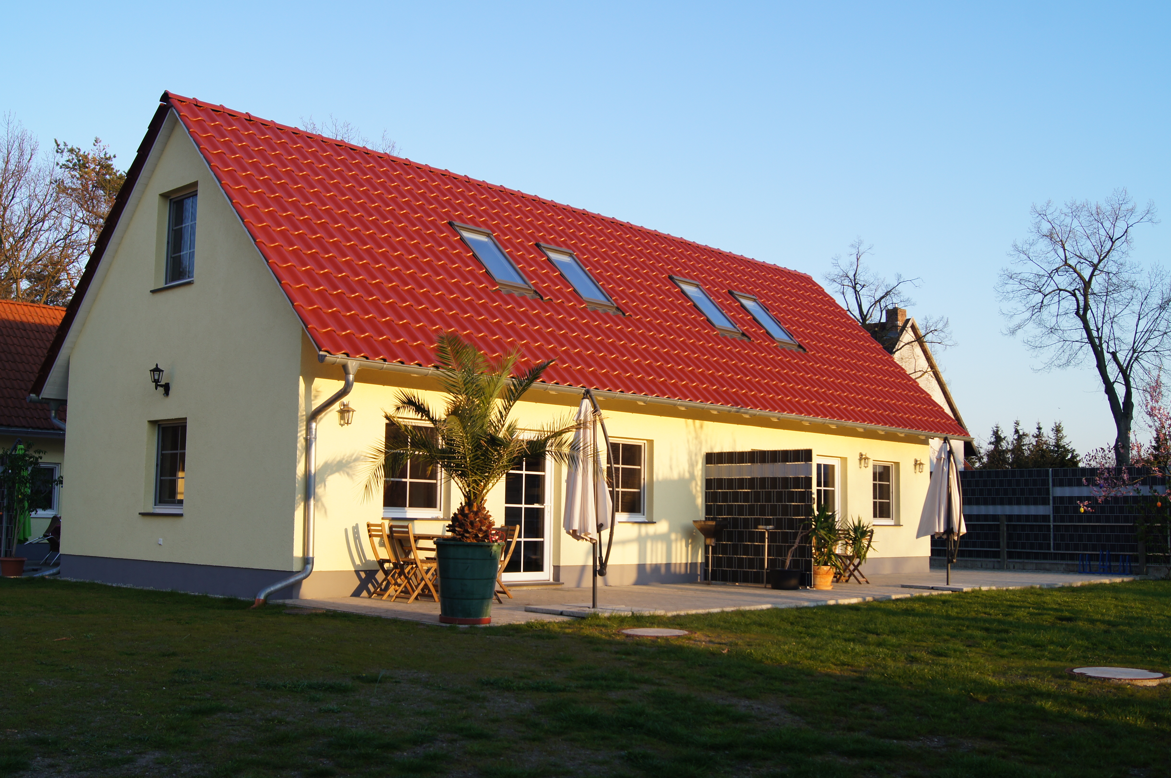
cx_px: 586
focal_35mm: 36
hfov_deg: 53.2
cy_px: 389
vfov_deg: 36.8
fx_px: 1170
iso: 100
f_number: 7.1
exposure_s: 1/80
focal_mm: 24
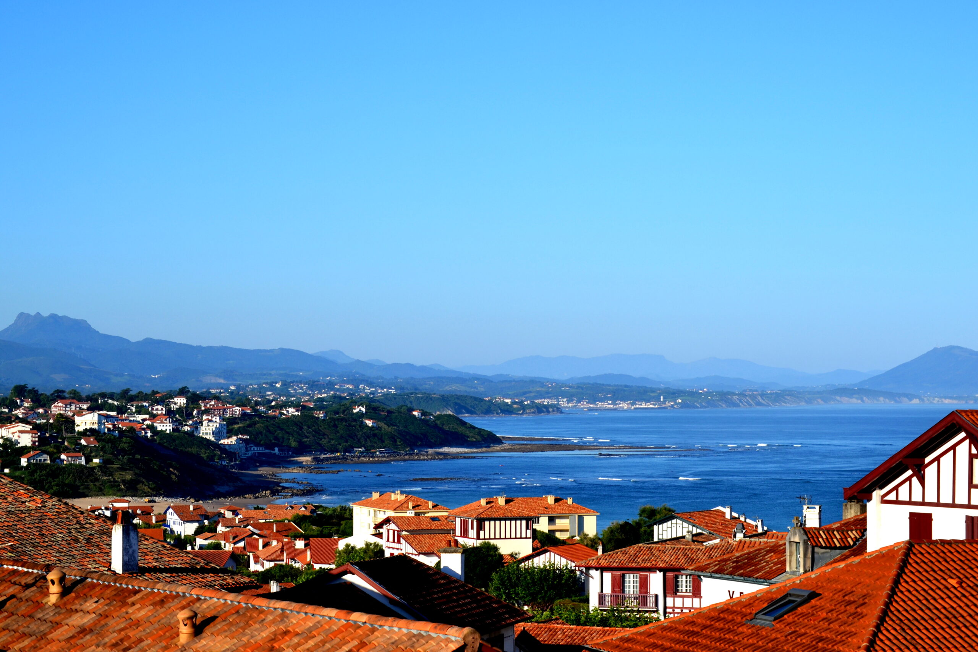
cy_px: 326
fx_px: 2241
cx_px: 489
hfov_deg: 24.6
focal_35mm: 82
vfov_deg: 16.6
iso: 100
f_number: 9
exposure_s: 1/320
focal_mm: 55
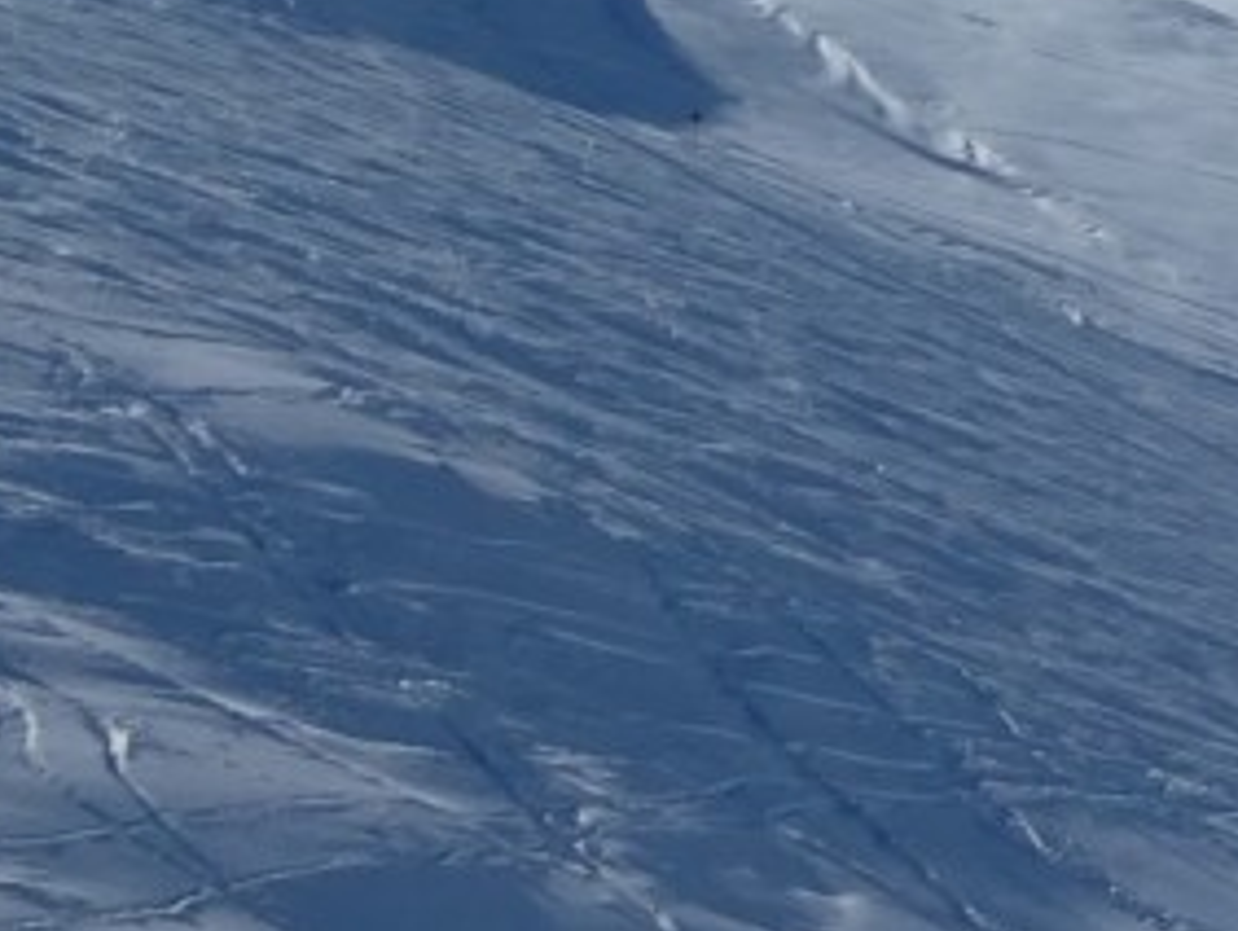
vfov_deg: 14.3
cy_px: 9
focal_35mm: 102
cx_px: 2507
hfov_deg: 15.3
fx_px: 3651
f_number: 6.3
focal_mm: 4.3
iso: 80
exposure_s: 1/1000
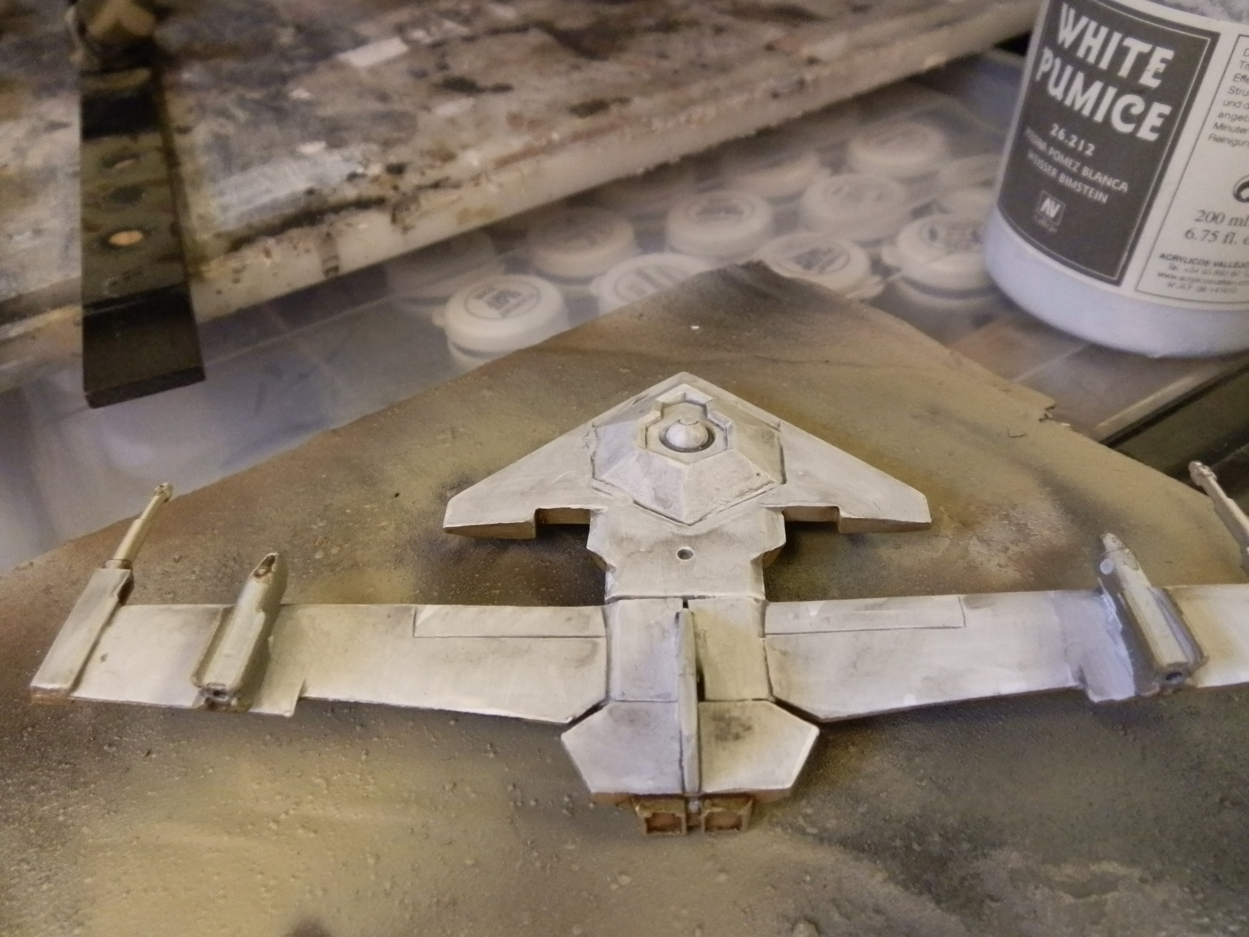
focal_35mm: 28
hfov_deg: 63.4
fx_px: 1010
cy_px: 468
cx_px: 624
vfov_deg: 49.7
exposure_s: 1/40
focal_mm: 5
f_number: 3.1
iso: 400
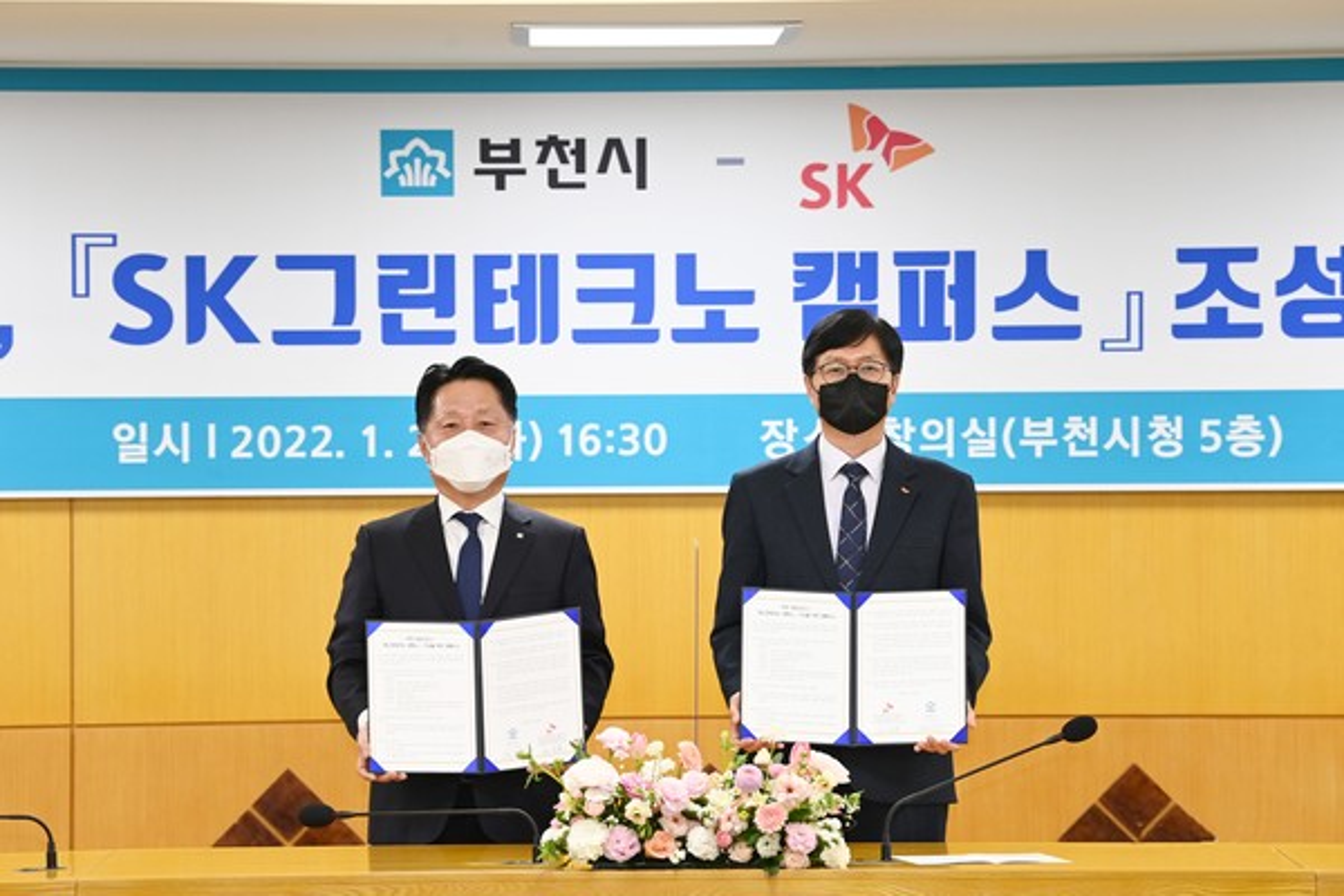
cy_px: 448
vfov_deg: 9.1
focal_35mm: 150
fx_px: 5600
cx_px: 672
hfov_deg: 13.7
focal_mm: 150
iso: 1600
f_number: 5
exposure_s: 1/100
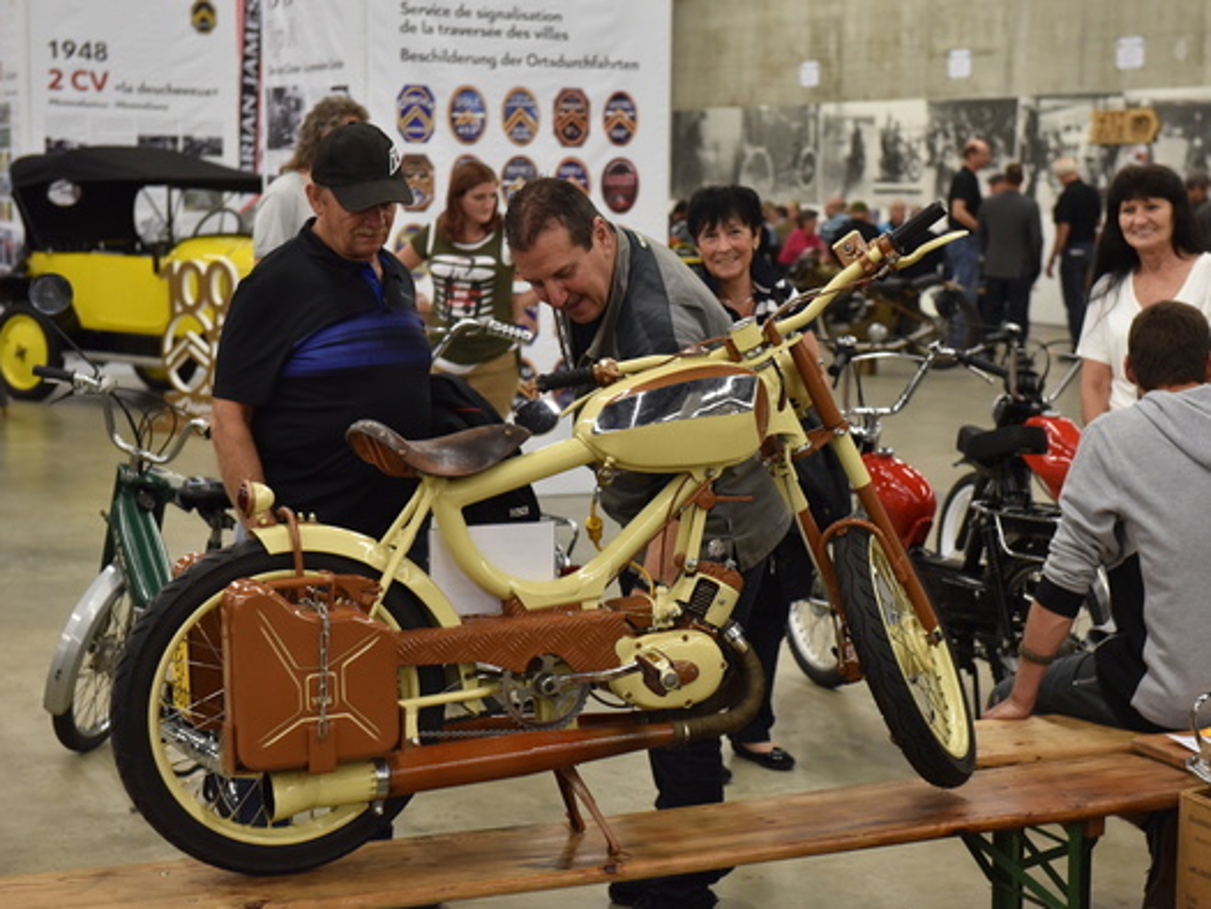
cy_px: 457
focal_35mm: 68
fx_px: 2379
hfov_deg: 28.5
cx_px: 668
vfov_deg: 21.6
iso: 2800
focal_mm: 62
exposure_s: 1/200
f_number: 4.5
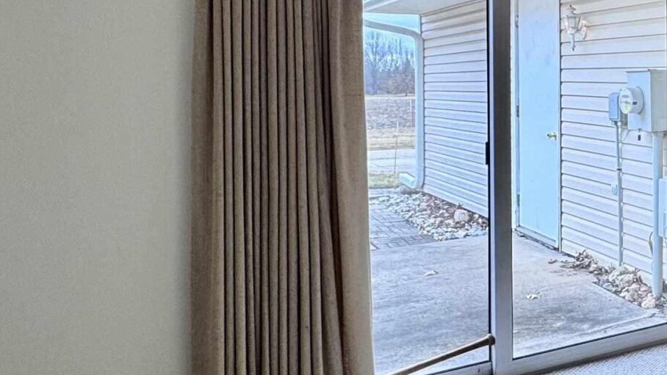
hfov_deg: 35.5
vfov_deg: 27.4
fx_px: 761
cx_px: 828
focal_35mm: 43
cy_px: 96
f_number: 2.2
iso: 50
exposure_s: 1/120
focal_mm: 2.22
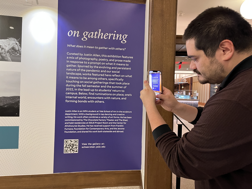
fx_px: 189
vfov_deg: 53.1
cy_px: 94
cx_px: 126
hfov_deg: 67.3
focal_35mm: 26
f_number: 1.6
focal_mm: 5.1
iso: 400
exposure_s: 1/60
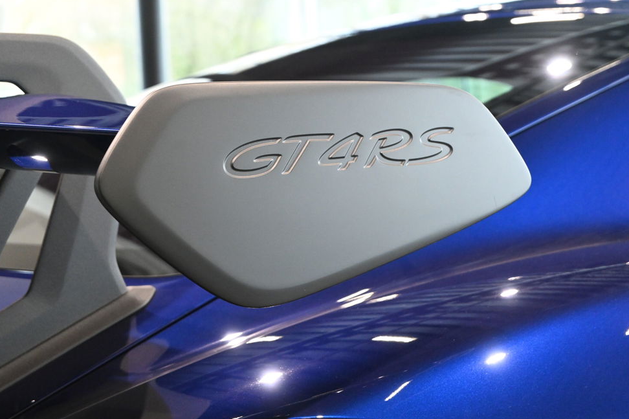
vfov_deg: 17.3
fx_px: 1380
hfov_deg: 25.7
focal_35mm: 79
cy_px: 212
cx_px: 305
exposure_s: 1/125
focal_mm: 50
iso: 3200
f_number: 6.3
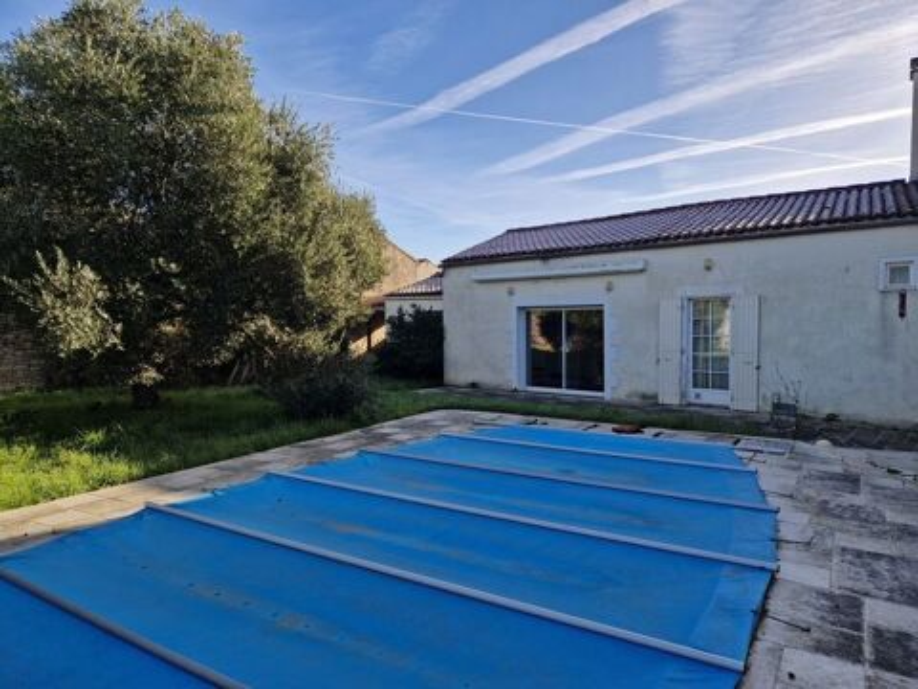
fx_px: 610
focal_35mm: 23
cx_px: 459
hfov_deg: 73.9
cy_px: 344
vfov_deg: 58.9
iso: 50
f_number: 1.8
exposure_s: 1/1080
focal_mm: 5.4
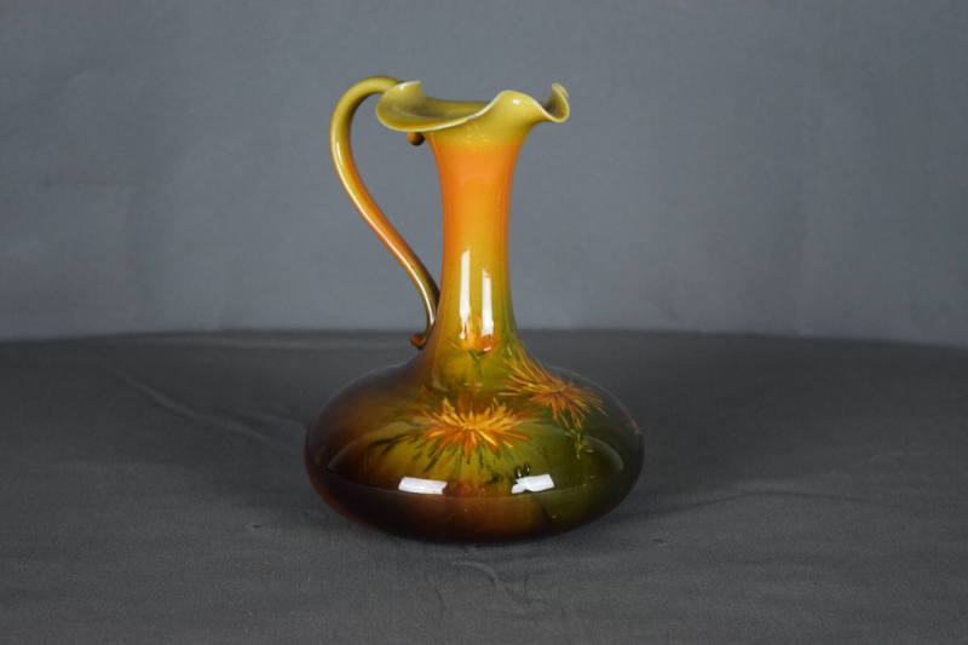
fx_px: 2218
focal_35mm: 82
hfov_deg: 24.6
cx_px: 484
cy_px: 322
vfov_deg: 16.5
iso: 1400
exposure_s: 1/60
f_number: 5.6
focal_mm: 55
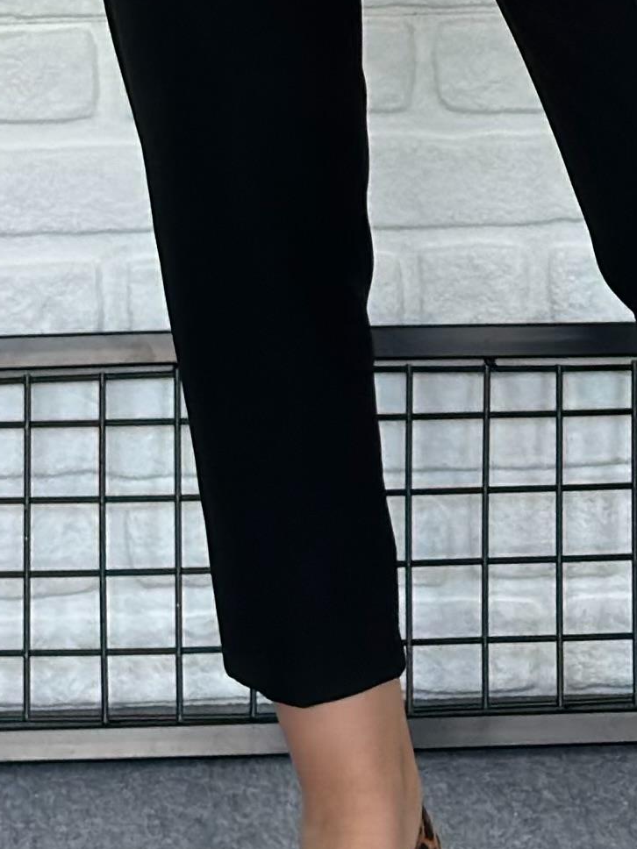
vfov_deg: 9.6
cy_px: -416
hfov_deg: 7.4
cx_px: 519
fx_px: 4907
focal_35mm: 200
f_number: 1.78
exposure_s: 1/317
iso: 80
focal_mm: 6.86
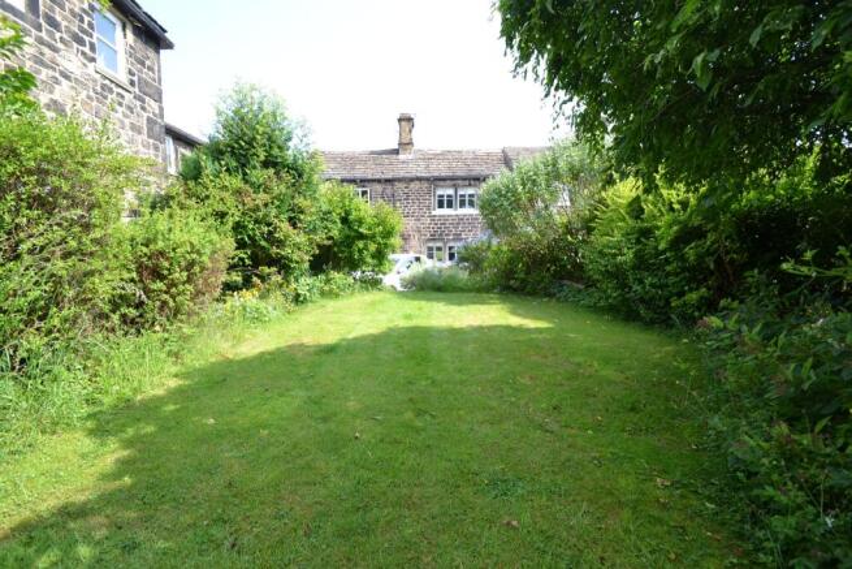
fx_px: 355
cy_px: 284
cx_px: 426
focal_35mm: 15
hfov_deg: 100.4
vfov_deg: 77.4
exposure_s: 1/125
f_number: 5.6
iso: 160
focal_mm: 10
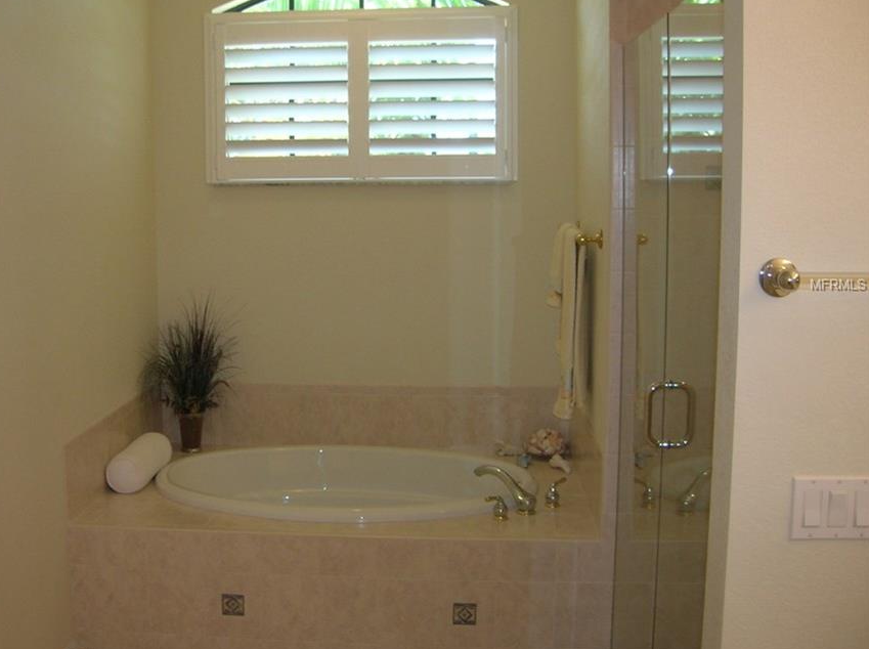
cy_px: 285
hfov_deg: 45.6
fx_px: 1028
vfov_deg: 35.0
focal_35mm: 41
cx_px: 348
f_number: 2.9
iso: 90
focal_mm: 5.7
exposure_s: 1/29
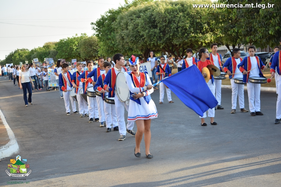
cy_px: 94
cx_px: 140
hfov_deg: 24.6
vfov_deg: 16.6
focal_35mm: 82
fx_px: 644
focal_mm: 55
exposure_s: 1/200
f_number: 4.5
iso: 100
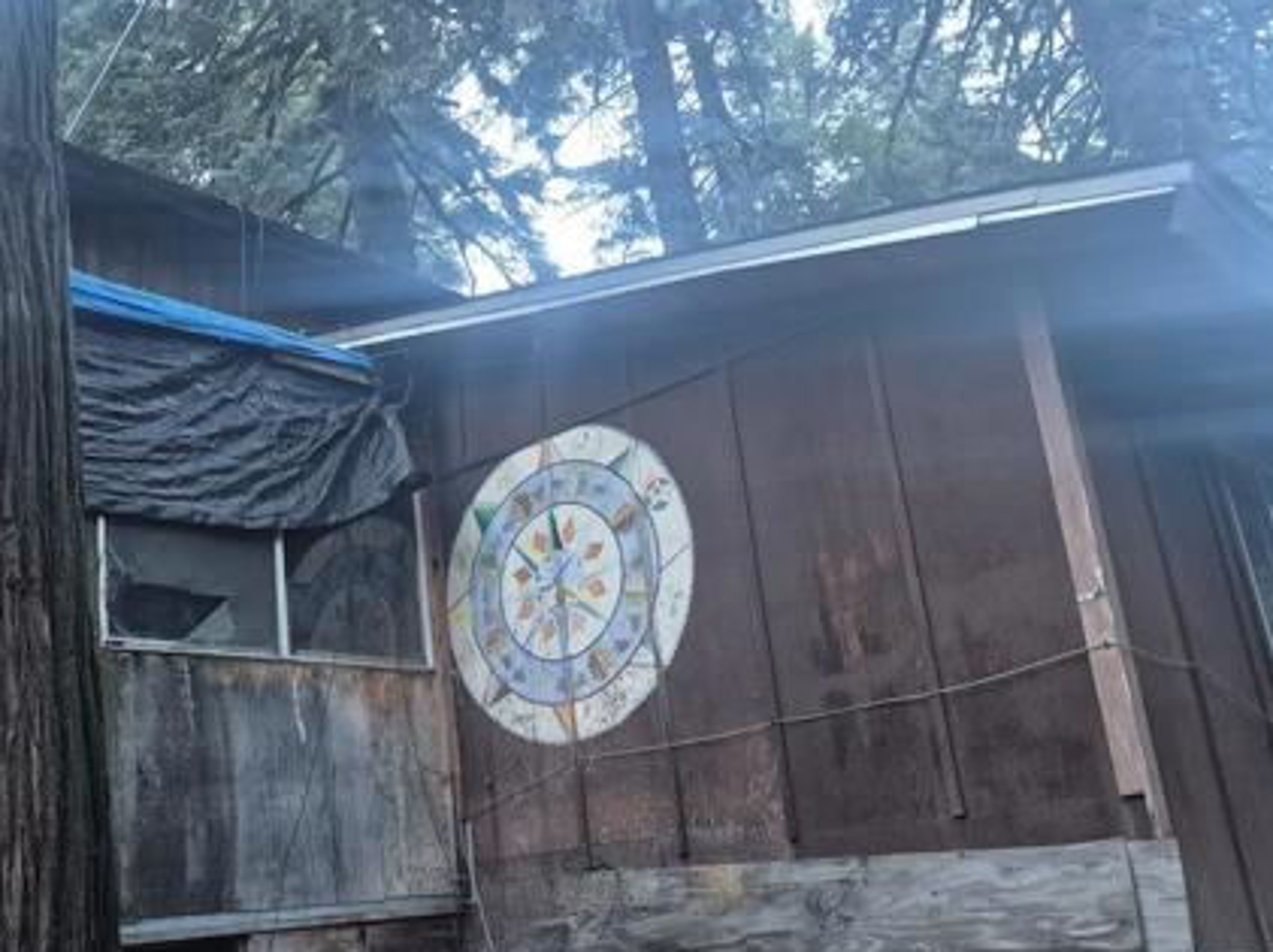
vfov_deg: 40.5
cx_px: 432
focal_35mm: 35
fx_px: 1286
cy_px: 553
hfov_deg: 51.8
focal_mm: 5.4
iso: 800
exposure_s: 1/120
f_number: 1.8
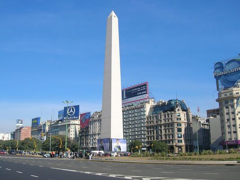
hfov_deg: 54.0
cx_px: 120
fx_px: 235
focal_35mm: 34
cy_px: 90
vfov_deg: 41.7
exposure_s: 1/434
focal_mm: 5.7
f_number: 4.9
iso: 50
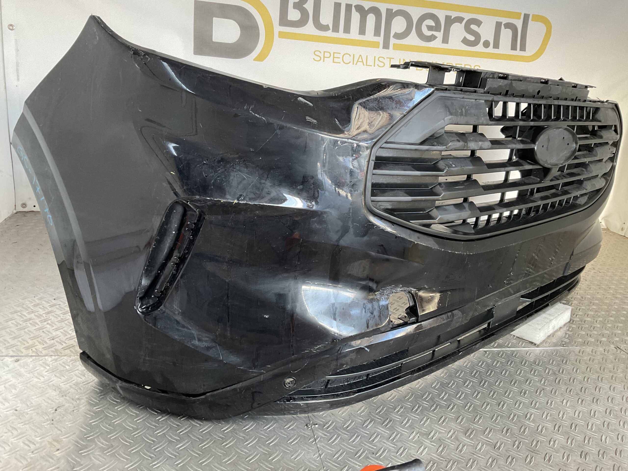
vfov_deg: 48.2
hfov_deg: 61.7
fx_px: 526
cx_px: 314
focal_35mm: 29
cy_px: 236
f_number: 1.8
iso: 100
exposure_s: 1/60
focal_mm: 3
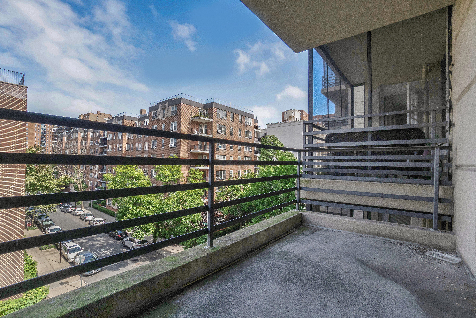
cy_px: 159
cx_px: 238
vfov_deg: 77.4
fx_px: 198
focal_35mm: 15
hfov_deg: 100.4
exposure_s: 1/100
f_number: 9
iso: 640
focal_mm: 10
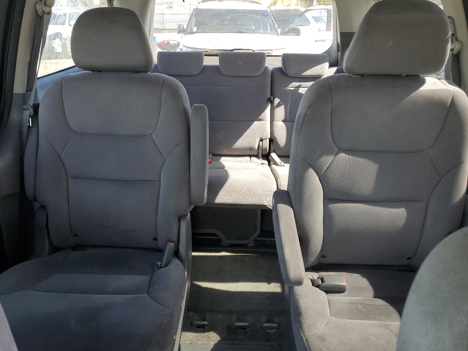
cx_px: 234
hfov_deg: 67.3
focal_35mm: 26
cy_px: 176
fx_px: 352
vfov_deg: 53.1
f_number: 1.5
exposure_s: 1/120
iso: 56
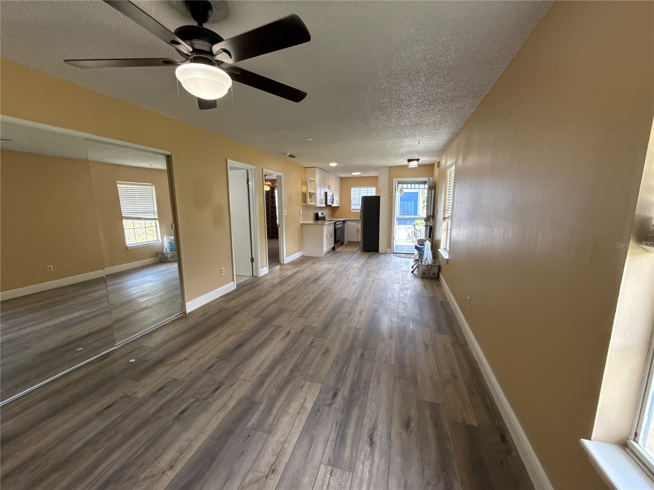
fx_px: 265
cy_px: 245
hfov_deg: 102.1
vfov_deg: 85.7
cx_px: 327
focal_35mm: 14
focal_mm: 2.22
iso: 160
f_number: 2.2
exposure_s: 1/120
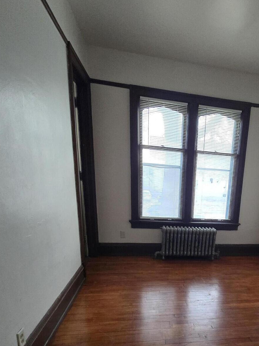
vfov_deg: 72.3
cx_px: 197
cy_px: 249
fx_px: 220
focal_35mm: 22
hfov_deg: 57.7
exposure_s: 1/60
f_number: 2.2
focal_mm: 2.2
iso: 640
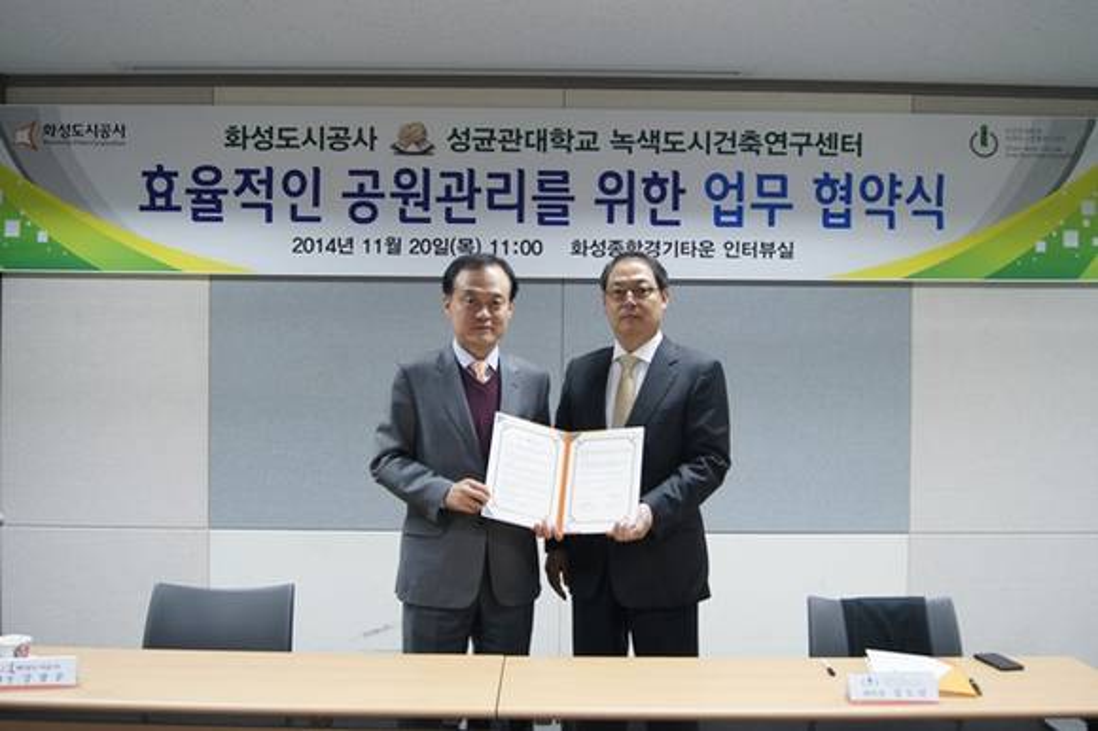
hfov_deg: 57.3
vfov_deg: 39.9
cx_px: 549
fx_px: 1006
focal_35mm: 33
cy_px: 366
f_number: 4
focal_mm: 22
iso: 800
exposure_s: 1/40
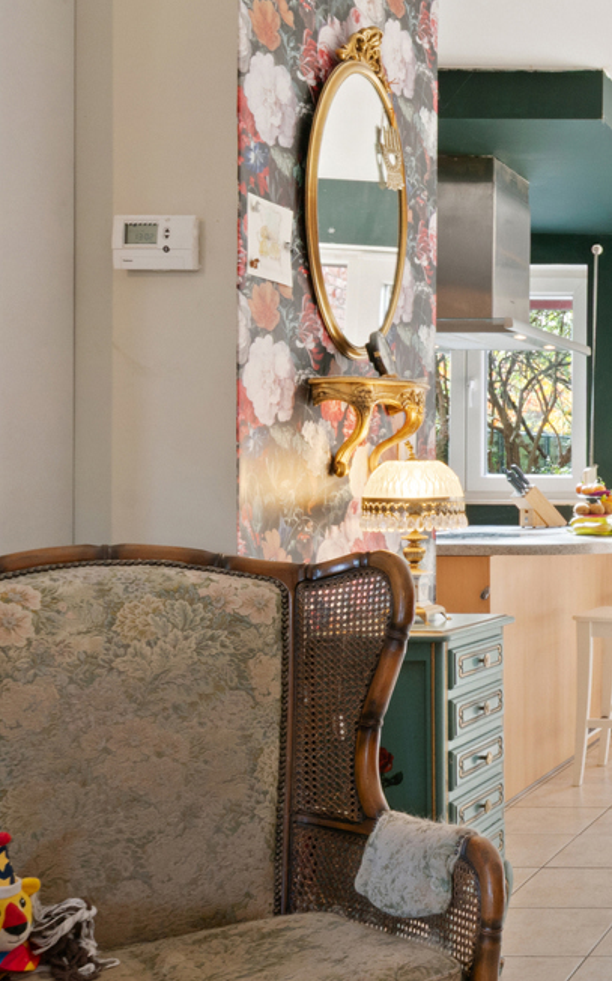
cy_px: 539
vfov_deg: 44.3
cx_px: 977
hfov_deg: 22.2
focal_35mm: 45
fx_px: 1202
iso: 250
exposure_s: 1/3
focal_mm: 16
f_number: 11
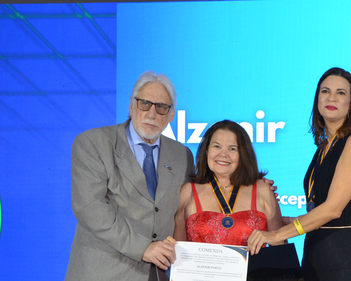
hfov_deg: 20.3
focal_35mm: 92
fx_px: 956
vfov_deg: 16.6
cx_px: 326
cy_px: 223
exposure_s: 1/60
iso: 1250
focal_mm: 34
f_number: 8
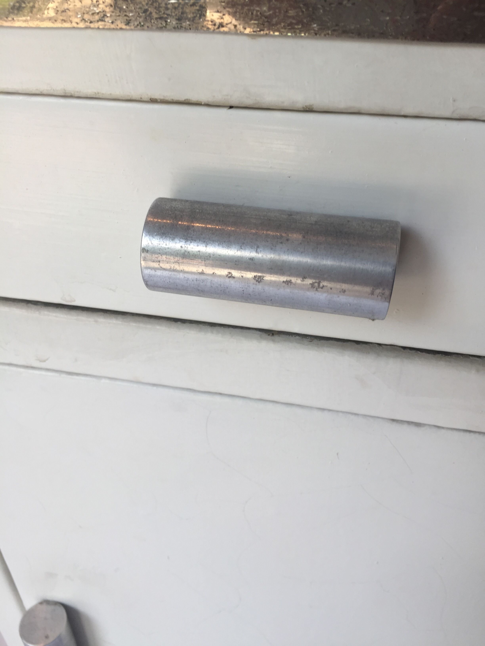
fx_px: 542
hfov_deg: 48.2
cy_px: 323
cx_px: 242
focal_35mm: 29
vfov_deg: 61.7
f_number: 2.2
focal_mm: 4.15
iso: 32
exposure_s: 1/169
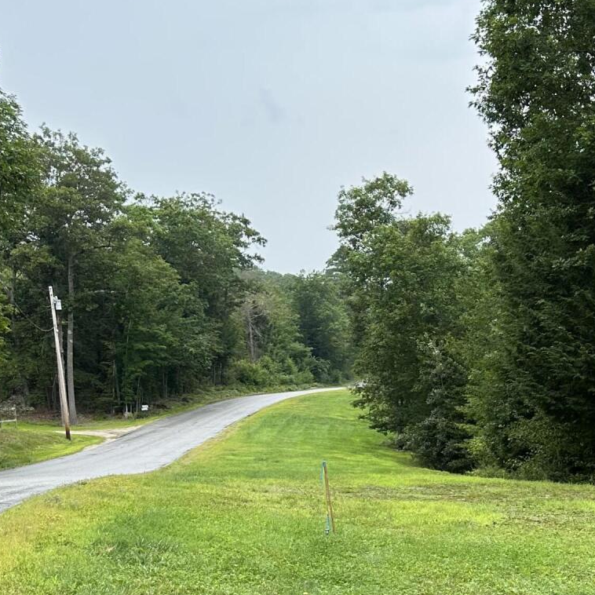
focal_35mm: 56
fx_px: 1089
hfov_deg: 29.7
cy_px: 536
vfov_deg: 29.3
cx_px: 491
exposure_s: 1/1029
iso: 80
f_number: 1.78
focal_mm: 6.86
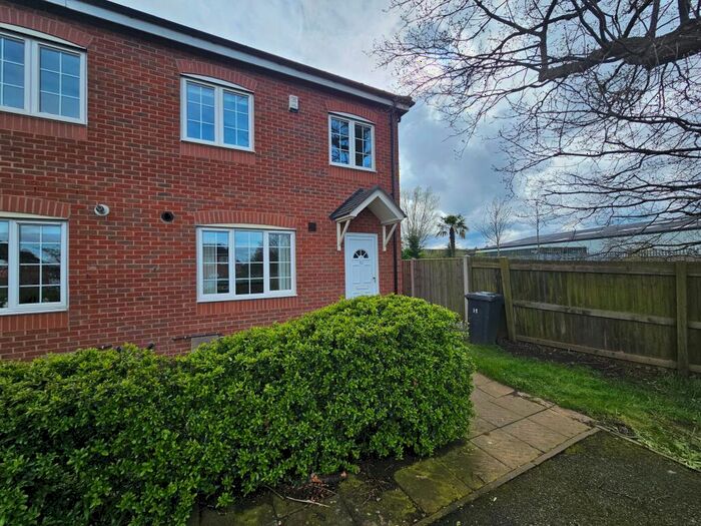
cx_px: 350
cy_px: 263
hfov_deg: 106.2
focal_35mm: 13
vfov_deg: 89.9
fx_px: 263
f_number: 2.2
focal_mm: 2.2
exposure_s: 1/1484
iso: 50
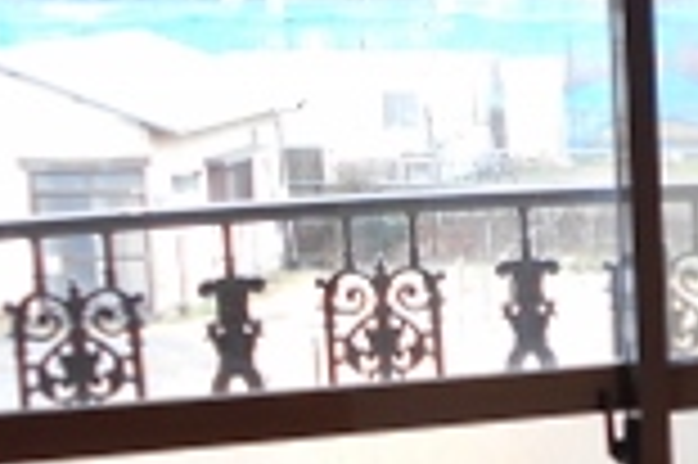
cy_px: 437
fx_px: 2498
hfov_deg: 14.6
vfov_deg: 10.5
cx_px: 1108
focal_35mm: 129
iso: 110
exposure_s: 1/30
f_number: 3.4
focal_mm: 5.1
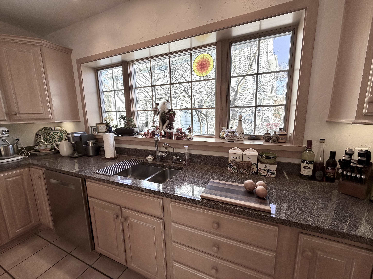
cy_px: 140
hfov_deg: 102.1
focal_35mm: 14
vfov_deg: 85.7
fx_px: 151
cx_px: 186
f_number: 2.2
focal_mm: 2.22
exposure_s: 1/133
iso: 50
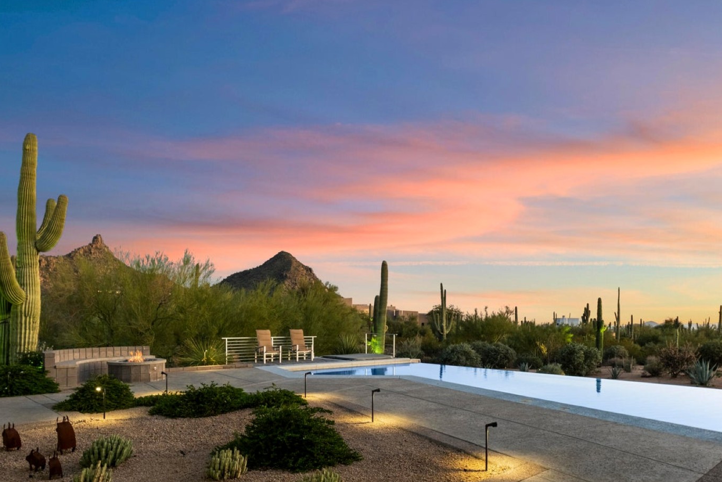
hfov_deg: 71.4
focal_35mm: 25
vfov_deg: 50.6
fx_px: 501
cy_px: 312
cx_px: 388
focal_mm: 12.8
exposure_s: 1/6
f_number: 4.5
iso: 320
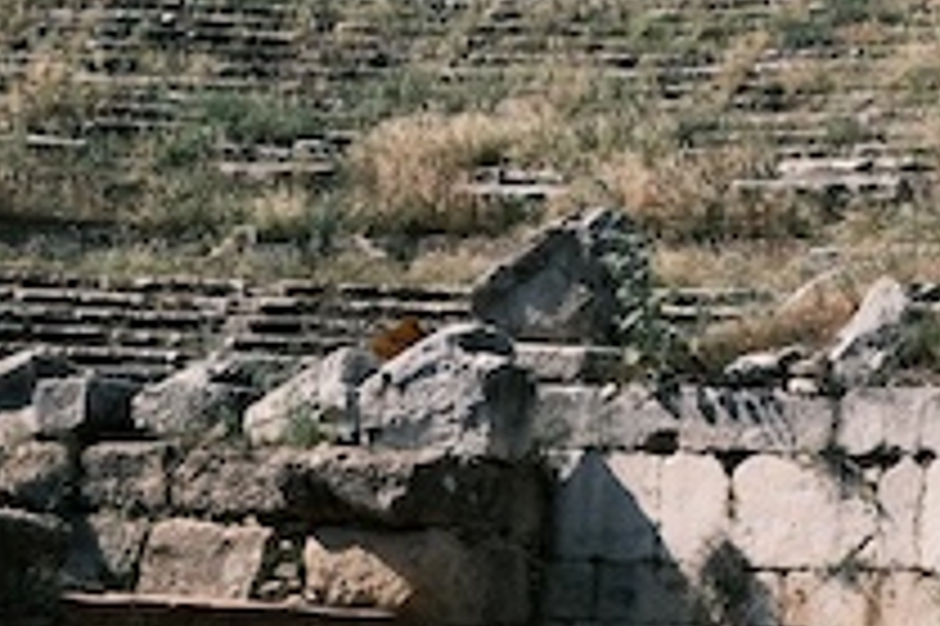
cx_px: 1232
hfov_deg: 14.6
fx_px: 3496
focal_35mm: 134
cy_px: 277
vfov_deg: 10.2
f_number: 5.6
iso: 320
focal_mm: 23
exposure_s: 1/1250
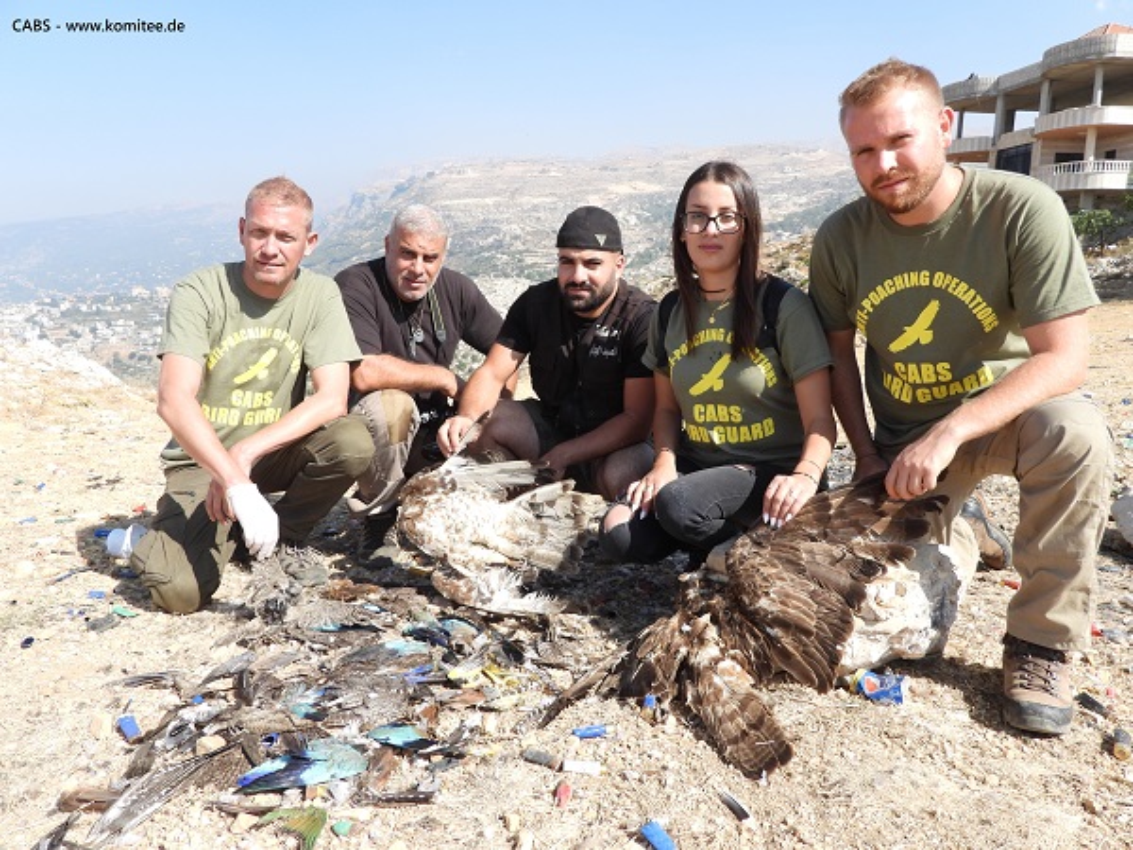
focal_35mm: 24
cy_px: 425
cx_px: 566
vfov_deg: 56.8
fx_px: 786
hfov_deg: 71.6
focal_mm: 4.3
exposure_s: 1/1000
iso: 100
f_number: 2.8
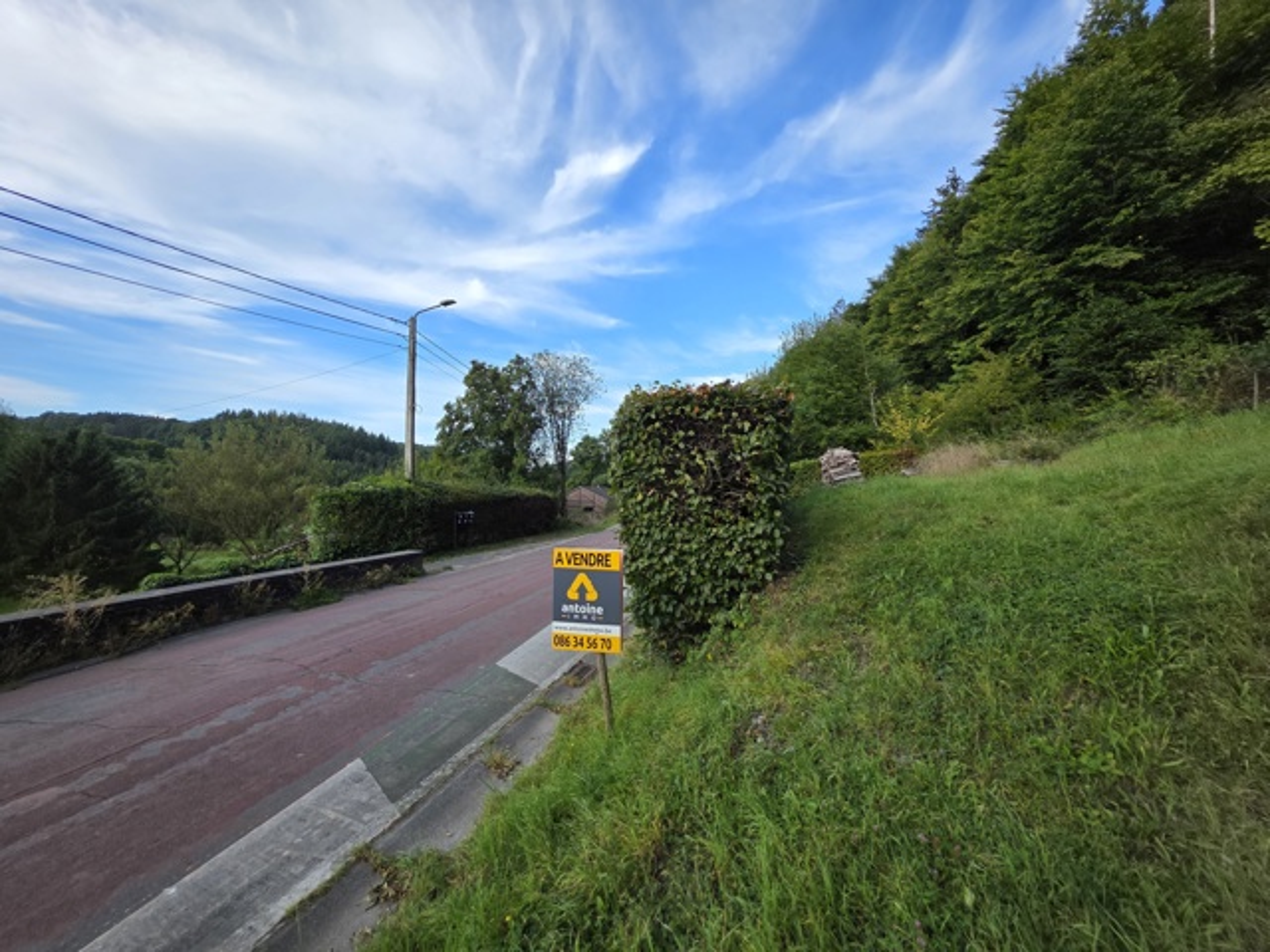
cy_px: 476
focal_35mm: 13
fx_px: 477
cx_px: 635
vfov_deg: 89.9
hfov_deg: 106.2
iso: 40
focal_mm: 2.2
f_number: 1.9
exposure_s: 1/843
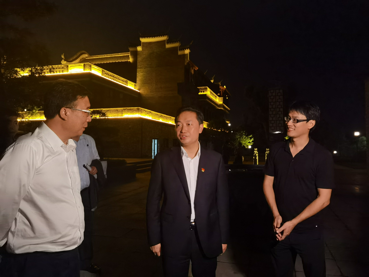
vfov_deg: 51.4
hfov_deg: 65.3
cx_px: 184
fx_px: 288
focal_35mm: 27
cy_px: 138
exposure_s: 1/100
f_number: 1.9
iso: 1250
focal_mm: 6.71
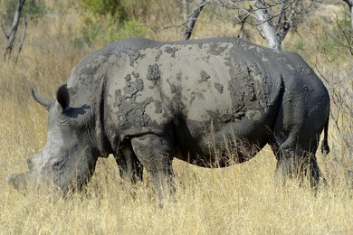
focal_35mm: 226
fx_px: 2216
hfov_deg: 9.1
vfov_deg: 6.1
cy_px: 122
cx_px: 168
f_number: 9
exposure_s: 1/500
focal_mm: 210
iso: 400
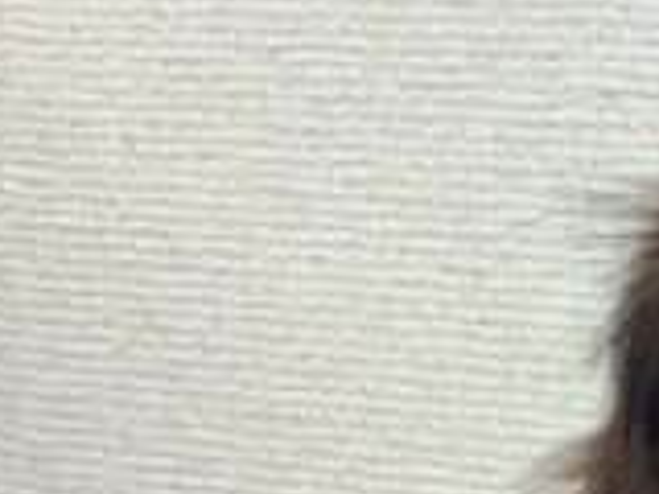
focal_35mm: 116
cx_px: 1207
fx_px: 2208
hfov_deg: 14.7
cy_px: 527
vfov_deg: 12.6
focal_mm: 3.3
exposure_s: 1/50
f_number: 2.4
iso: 50
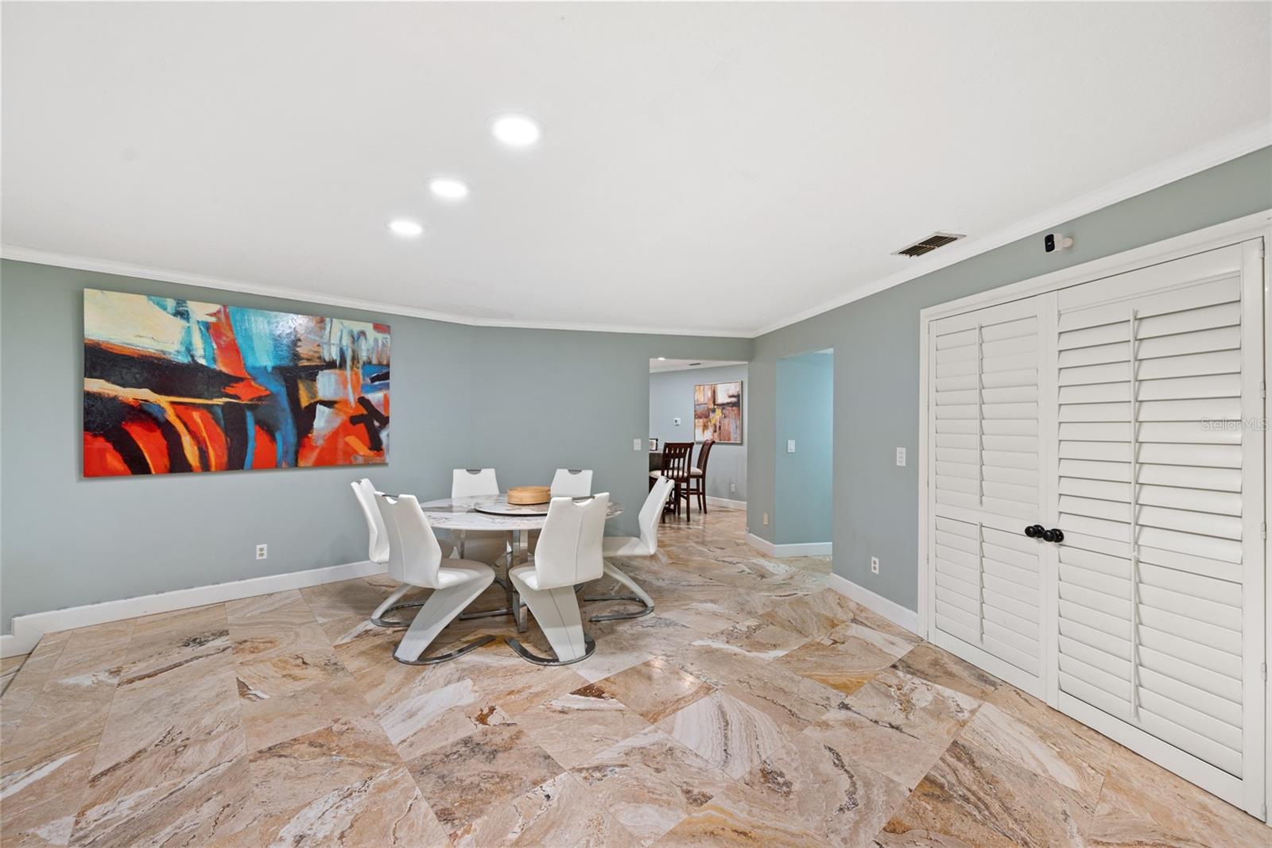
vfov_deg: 81.2
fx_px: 495
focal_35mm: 14
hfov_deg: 104.2
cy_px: 424
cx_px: 636
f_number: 6.3
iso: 250
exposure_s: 1
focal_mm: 14
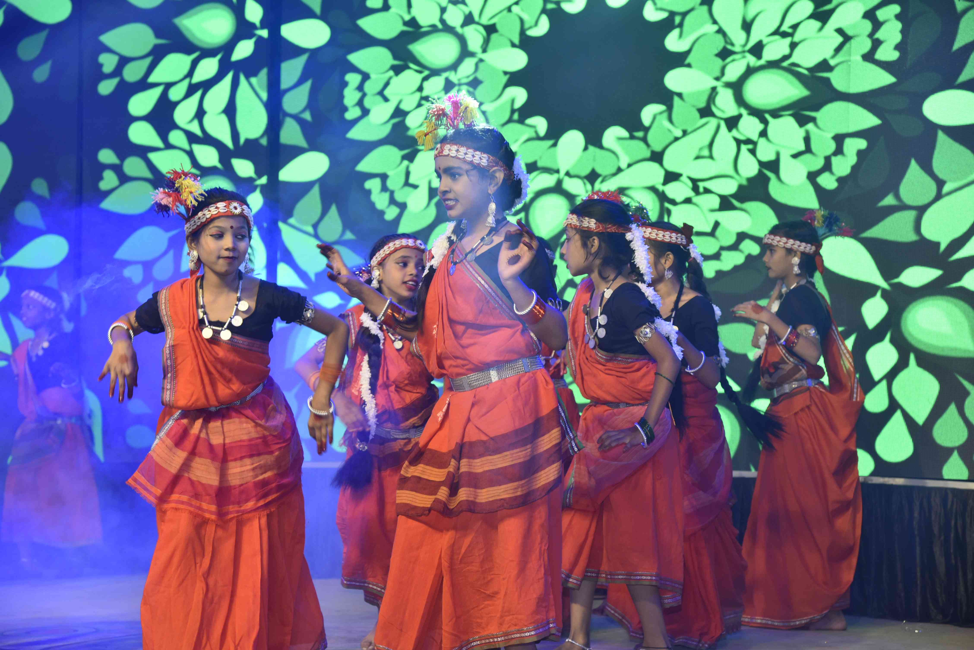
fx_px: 1894
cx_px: 487
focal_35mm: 70
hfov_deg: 28.8
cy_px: 325
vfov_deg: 19.5
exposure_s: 1/200
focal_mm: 70
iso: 400
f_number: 5
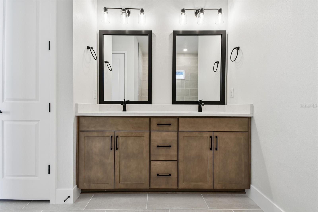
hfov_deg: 100.4
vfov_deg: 77.3
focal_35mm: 15
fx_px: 132
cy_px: 106
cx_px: 159
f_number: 7.1
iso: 100
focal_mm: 10
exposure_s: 1/15
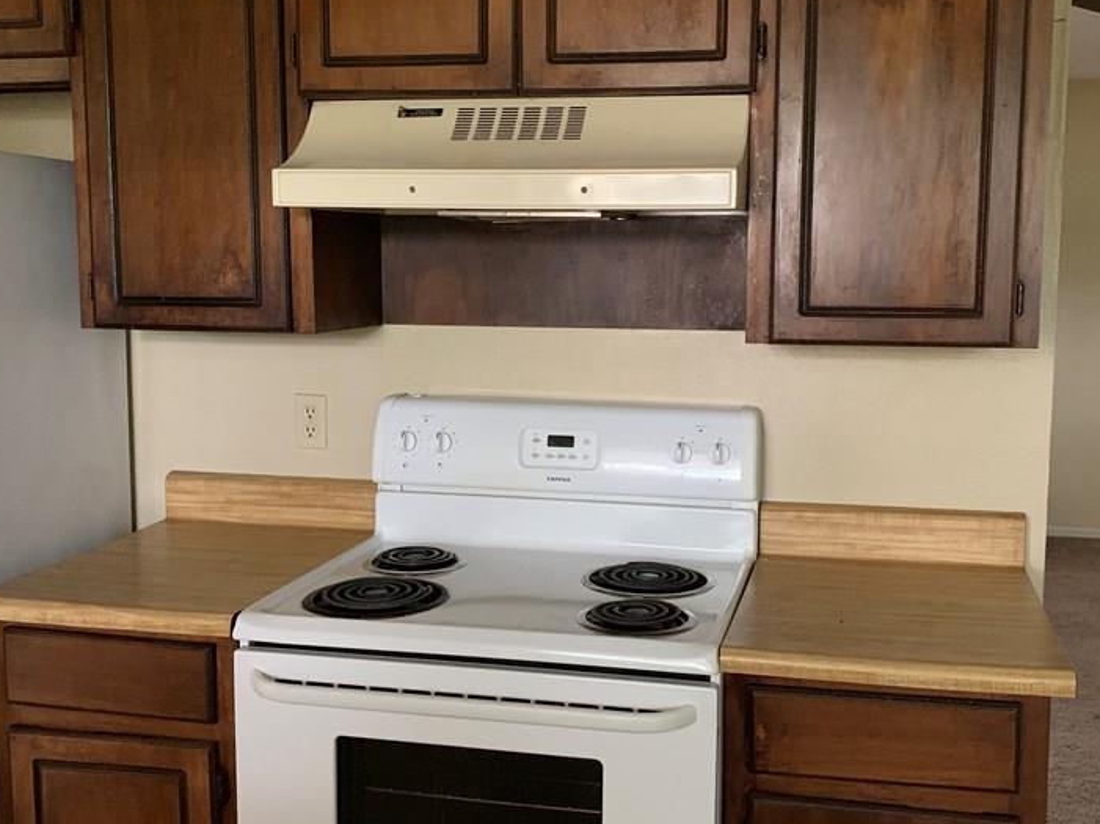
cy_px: 410
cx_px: 606
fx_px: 1207
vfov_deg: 37.7
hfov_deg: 48.9
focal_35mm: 38
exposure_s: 1/30
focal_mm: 4.25
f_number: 1.8
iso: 500
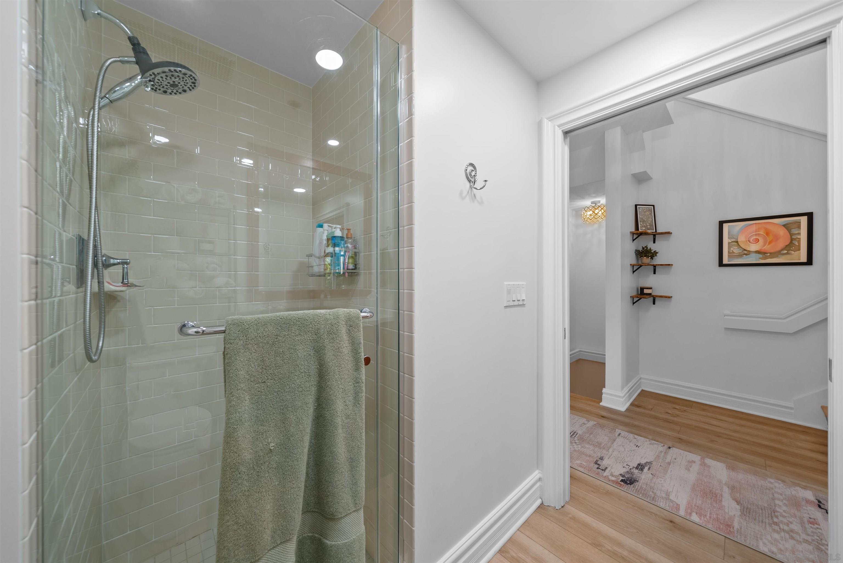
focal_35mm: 12
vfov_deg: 90.1
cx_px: 422
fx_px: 281
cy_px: 282
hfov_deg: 112.6
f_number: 6.3
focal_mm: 12
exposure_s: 1/1.25
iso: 125
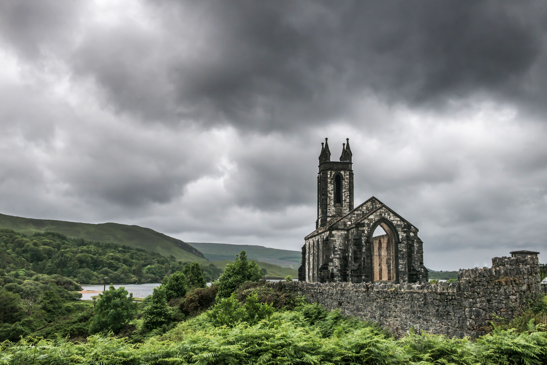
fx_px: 486
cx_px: 274
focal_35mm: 32
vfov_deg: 41.1
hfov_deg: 58.7
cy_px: 182
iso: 1250
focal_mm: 32
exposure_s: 1/3200
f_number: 8
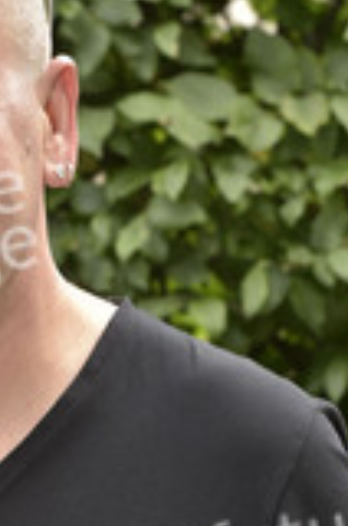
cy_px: 414
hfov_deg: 10.8
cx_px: -36
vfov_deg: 16.3
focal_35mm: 125
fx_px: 1820
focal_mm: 50
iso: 400
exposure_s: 1/125
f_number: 5.6
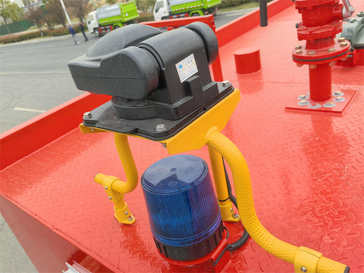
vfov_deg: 48.2
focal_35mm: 29
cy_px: 136
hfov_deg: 61.7
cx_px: 182
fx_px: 305
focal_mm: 5.75
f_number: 2
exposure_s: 1/997
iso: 125
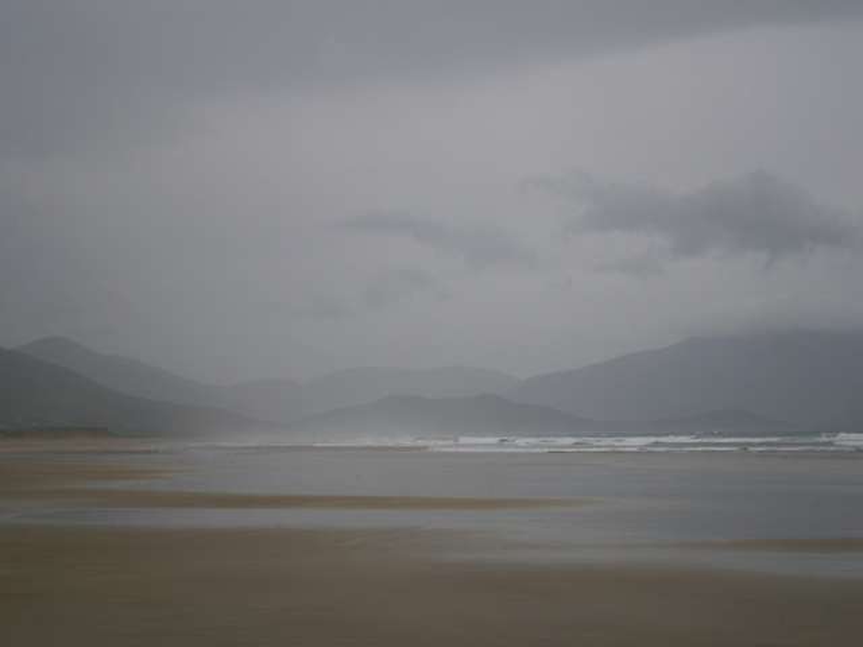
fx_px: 1820
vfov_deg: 20.2
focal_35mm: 73
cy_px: 324
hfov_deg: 26.7
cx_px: 432
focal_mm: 13
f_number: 4.4
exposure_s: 1/400
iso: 80
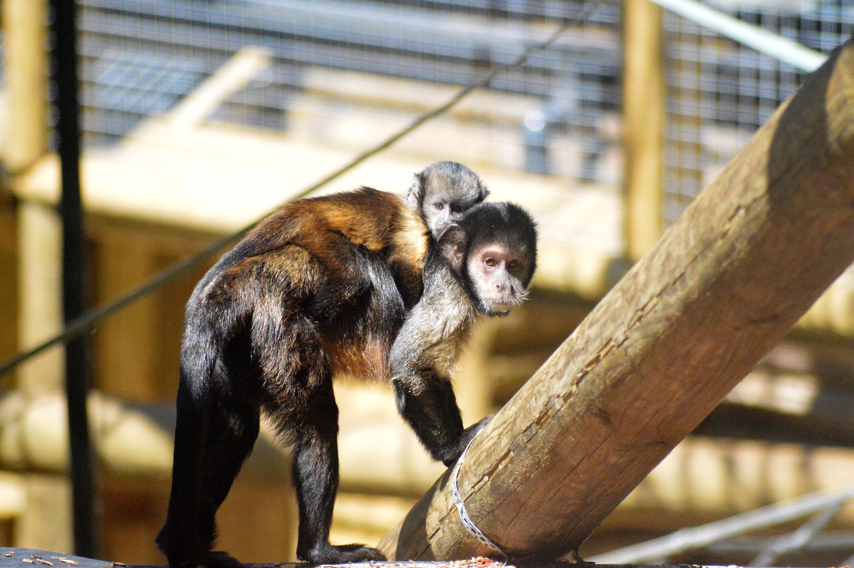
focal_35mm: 360
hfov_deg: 5.7
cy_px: 284
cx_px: 427
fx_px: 8533
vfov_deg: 3.8
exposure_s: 1/4000
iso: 6400
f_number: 6.3
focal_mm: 240
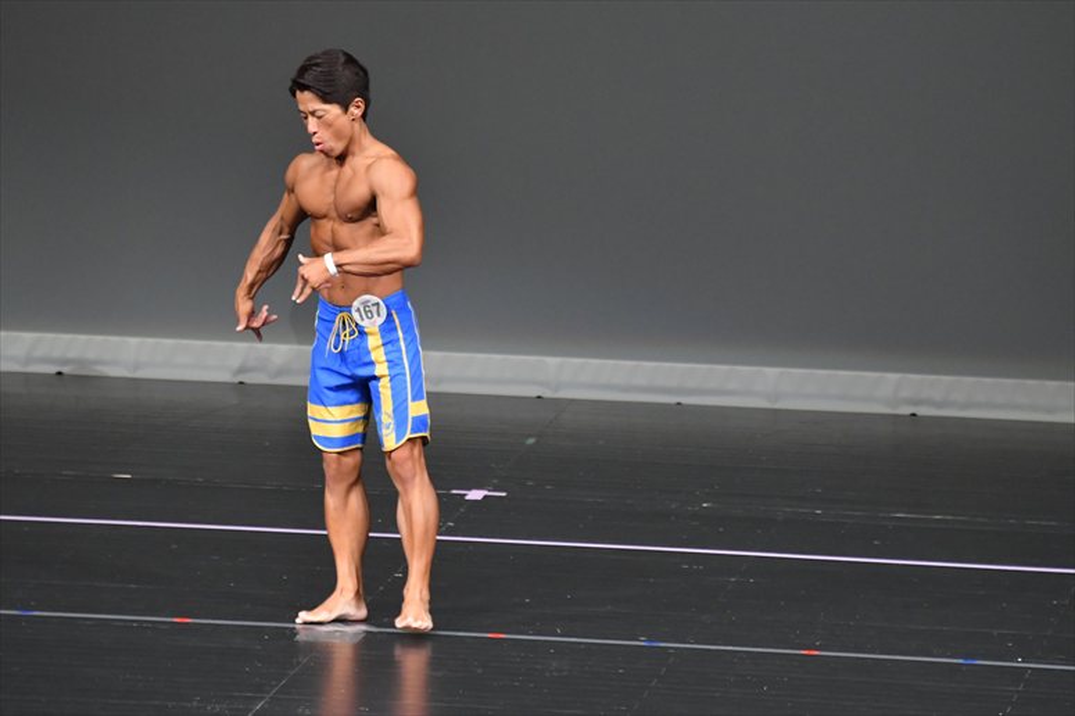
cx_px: 538
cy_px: 358
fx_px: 10297
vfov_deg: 4.0
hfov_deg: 6.0
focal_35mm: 345
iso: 5000
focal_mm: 230
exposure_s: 1/400
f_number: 5.6
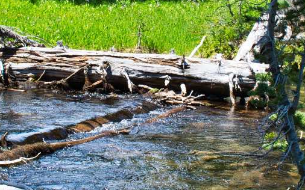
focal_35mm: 116
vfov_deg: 11.2
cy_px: 27
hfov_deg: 18.0
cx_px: 148
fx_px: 964
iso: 400
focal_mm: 32
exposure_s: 1/250
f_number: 10
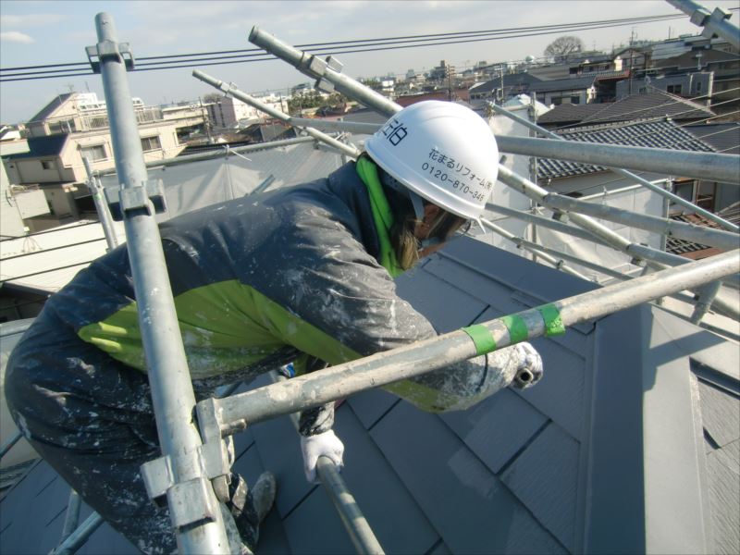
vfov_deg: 56.8
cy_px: 278
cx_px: 370
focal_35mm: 24
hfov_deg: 71.6
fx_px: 513
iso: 64
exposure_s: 1/500
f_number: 3.2
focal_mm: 4.3
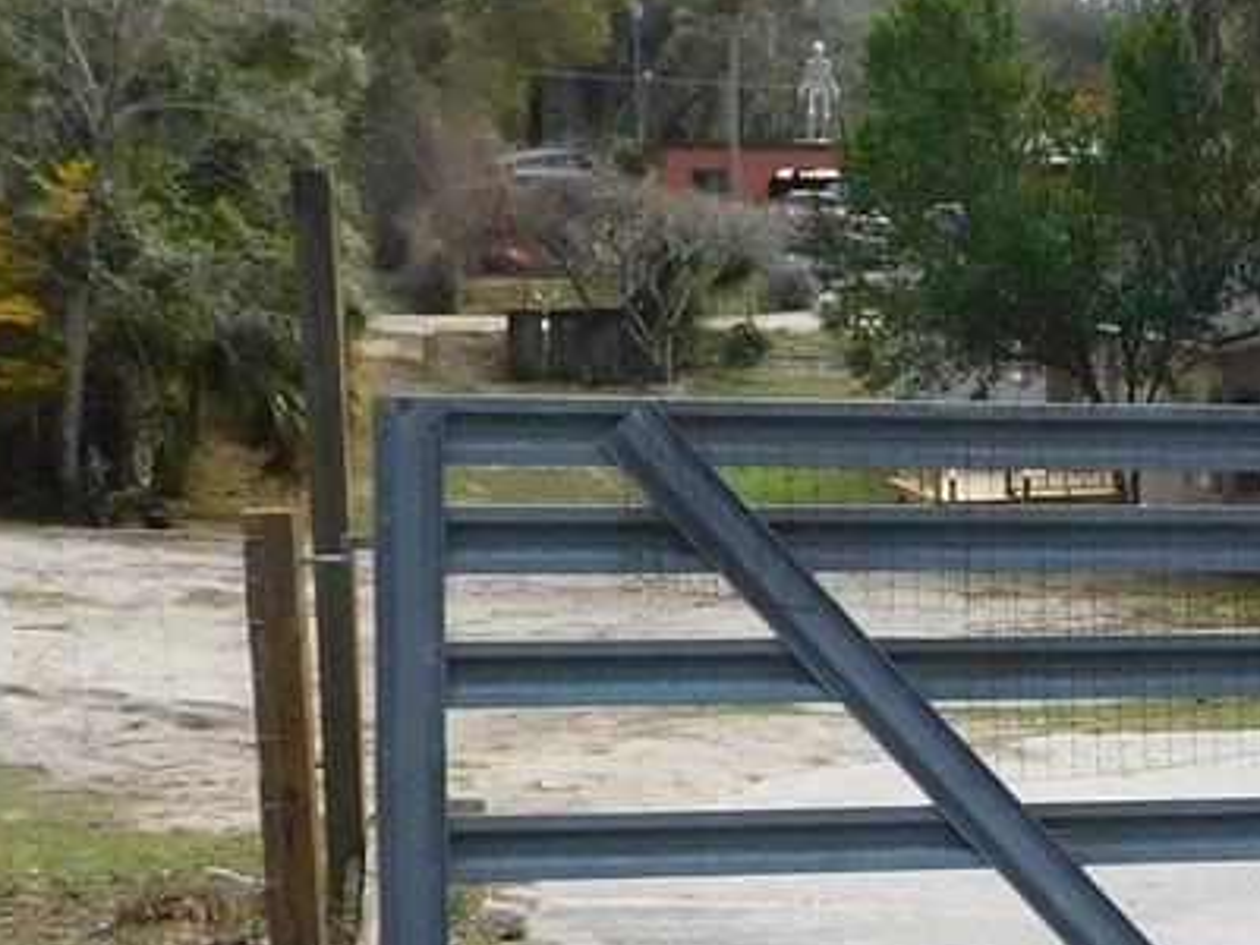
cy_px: 693
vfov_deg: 15.3
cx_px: 1424
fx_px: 3494
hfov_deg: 19.5
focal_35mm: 96
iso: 125
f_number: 3.3
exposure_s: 1/400
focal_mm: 4.3
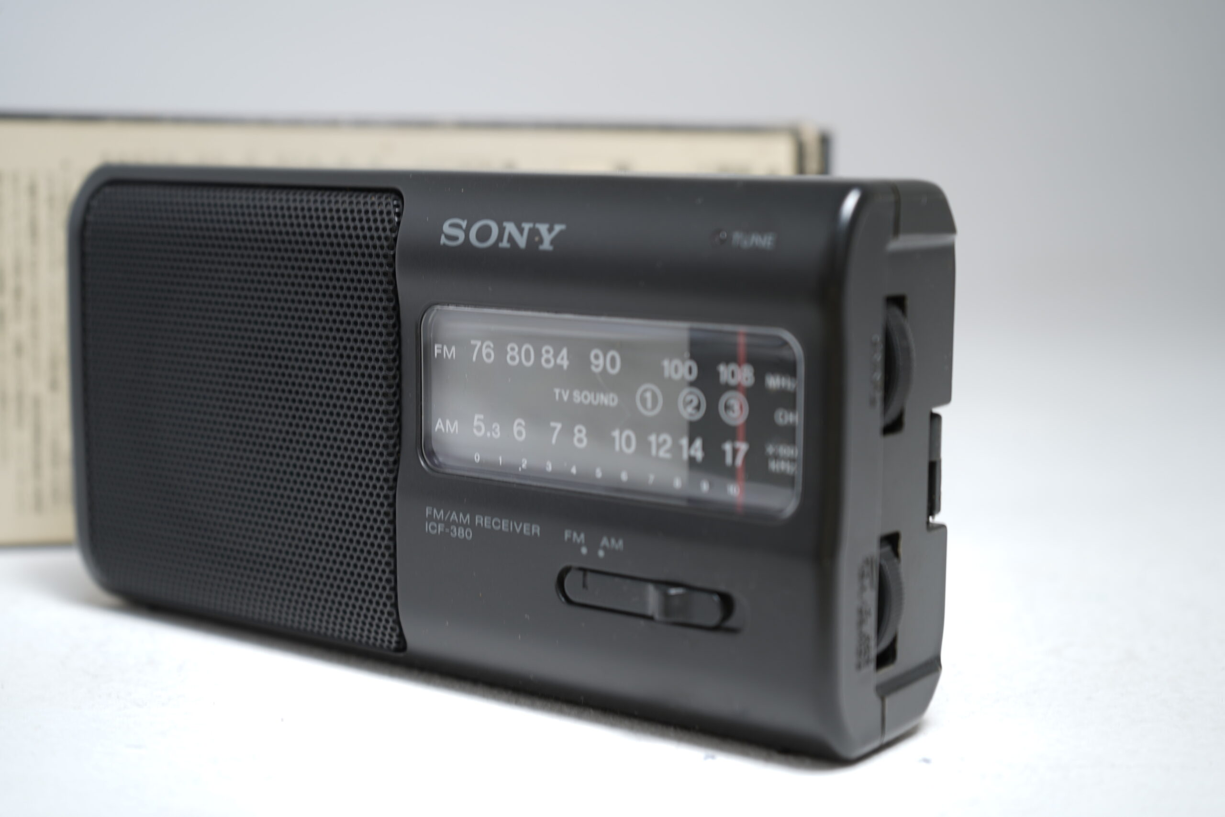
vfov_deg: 26.0
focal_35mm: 52
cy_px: 408
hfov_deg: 38.2
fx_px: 1769
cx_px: 612
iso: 64
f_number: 5.6
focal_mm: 52
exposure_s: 1/2.5
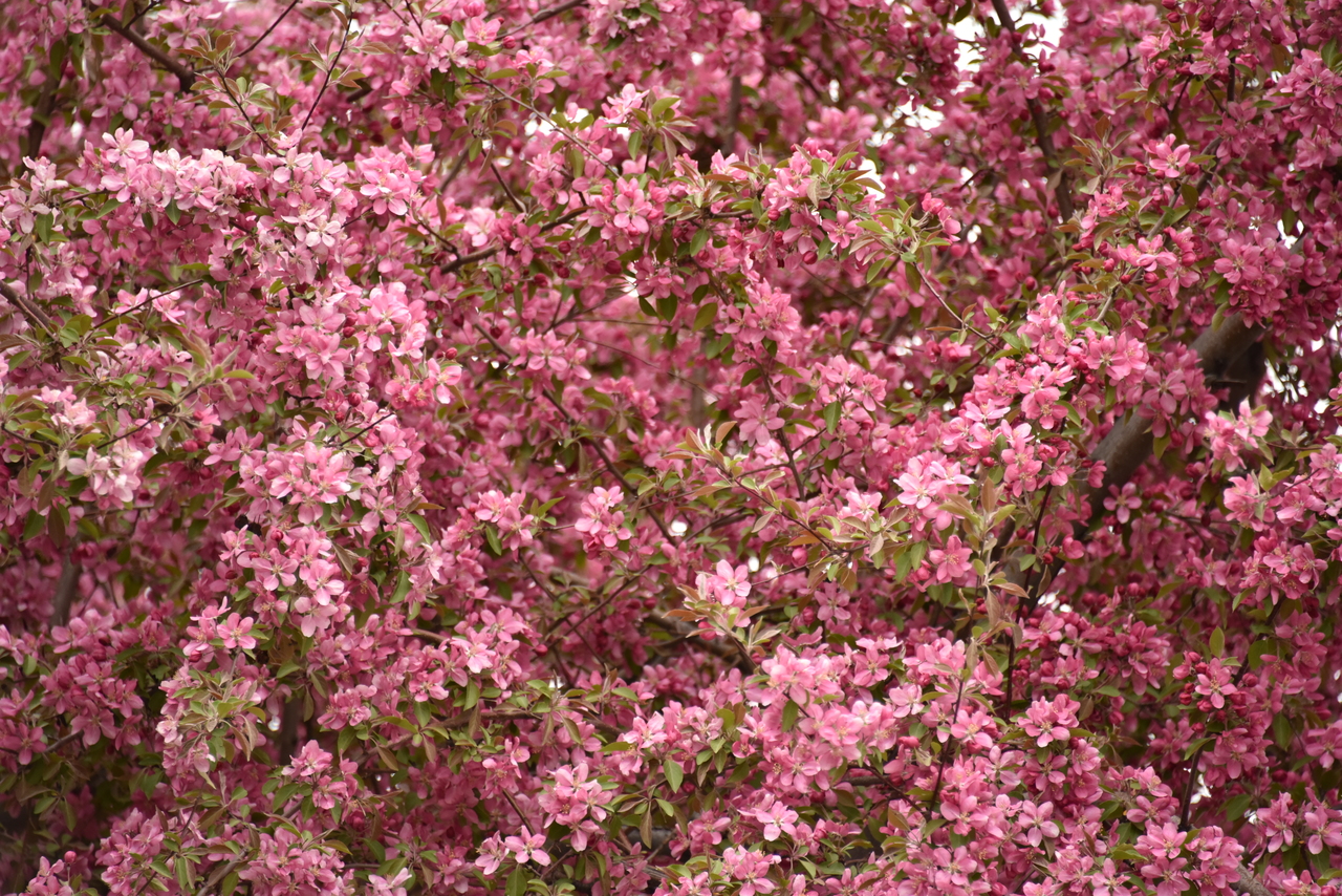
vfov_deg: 4.6
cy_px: 448
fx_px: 11185
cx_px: 671
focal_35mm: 300
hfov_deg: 6.9
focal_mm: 300
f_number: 5.6
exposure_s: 1/640
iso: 1800
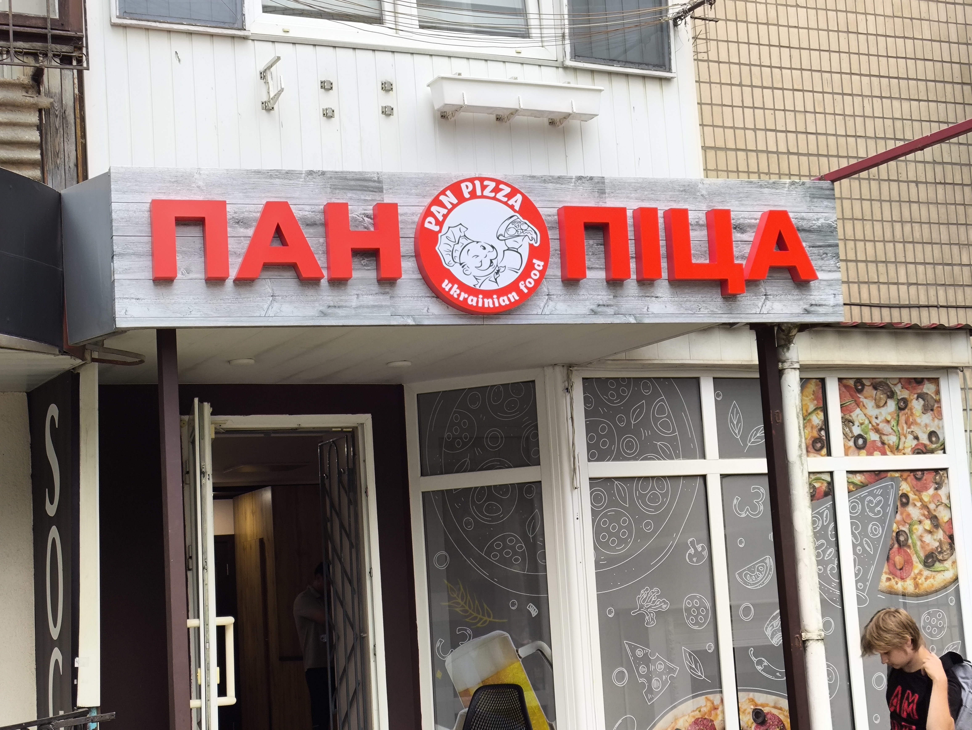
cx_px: 486
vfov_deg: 24.0
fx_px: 1714
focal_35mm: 61
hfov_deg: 31.7
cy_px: 365
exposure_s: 1/117
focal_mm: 4.71
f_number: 1.7
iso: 50
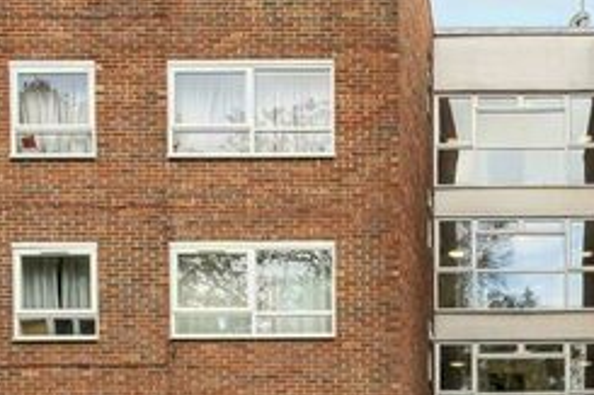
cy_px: 231
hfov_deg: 44.6
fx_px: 660
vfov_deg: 33.3
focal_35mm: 40
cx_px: 521
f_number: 11
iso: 200
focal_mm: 14
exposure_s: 1/40
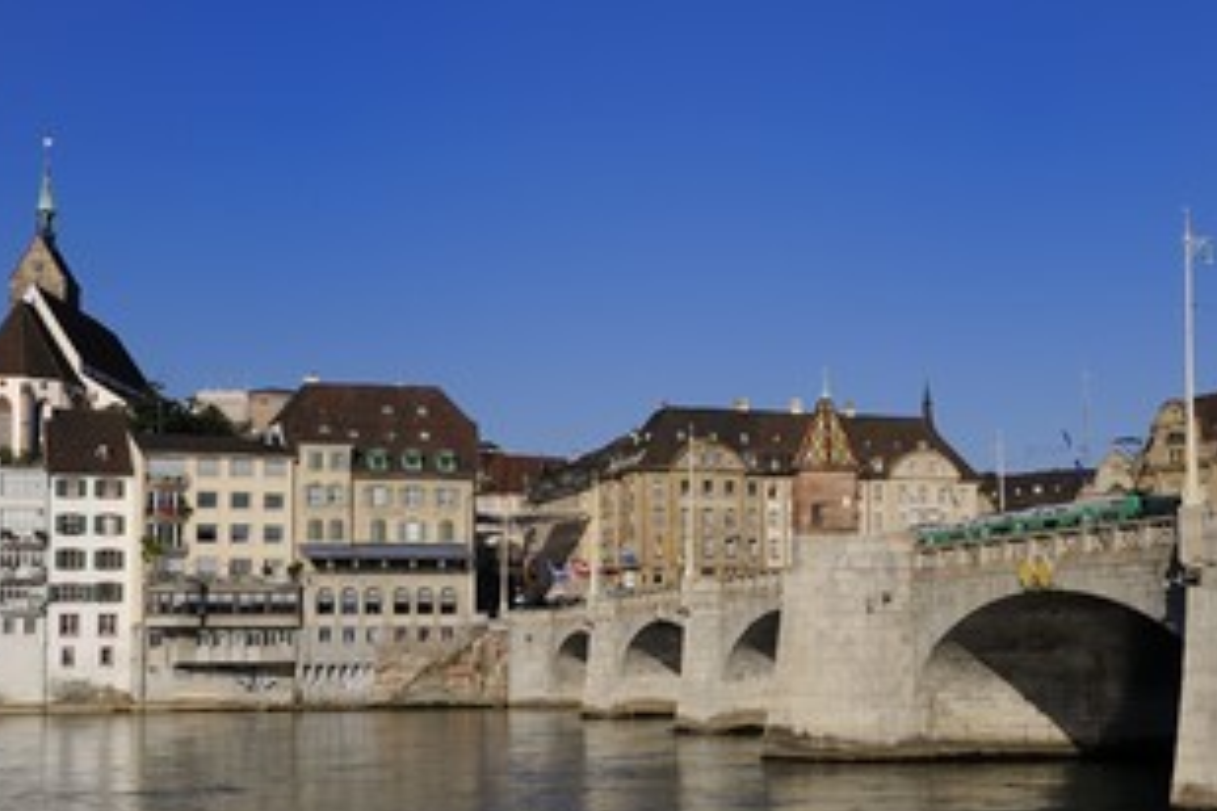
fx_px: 1927
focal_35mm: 57
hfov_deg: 35.0
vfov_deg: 23.7
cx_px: 642
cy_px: 508
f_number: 16
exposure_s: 1/160
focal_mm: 42
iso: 200
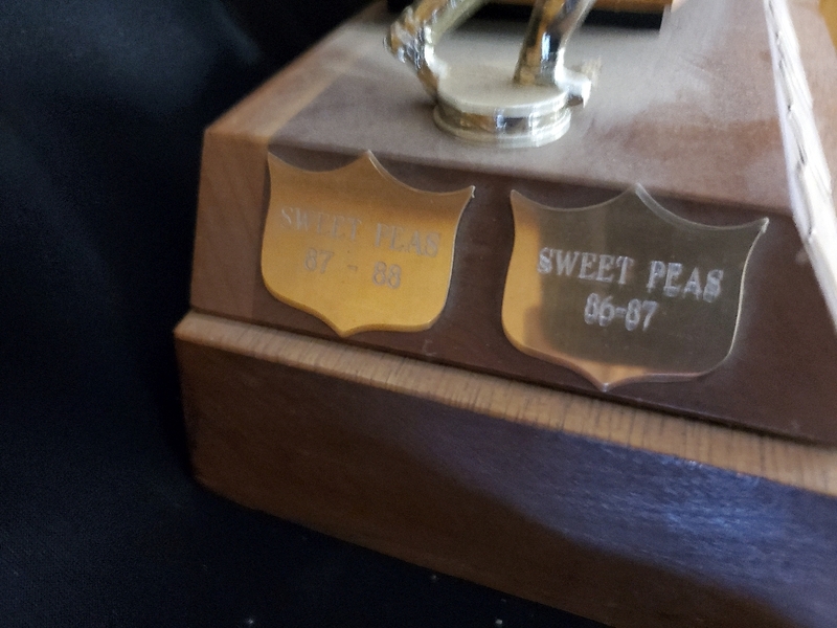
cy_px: 314
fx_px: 629
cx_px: 418
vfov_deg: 53.1
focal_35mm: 26
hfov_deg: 67.3
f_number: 1.5
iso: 640
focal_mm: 4.3
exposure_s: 1/10
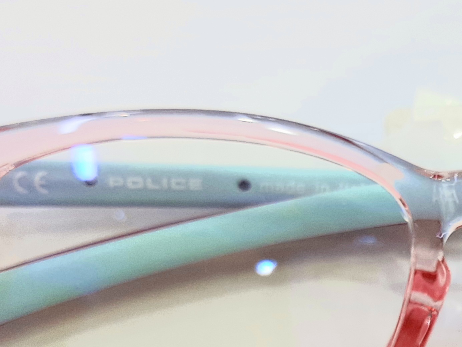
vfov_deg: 18.5
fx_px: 1041
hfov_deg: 23.7
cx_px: 486
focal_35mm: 78
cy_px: 319
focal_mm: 3.93
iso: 40
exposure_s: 1/179
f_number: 1.7
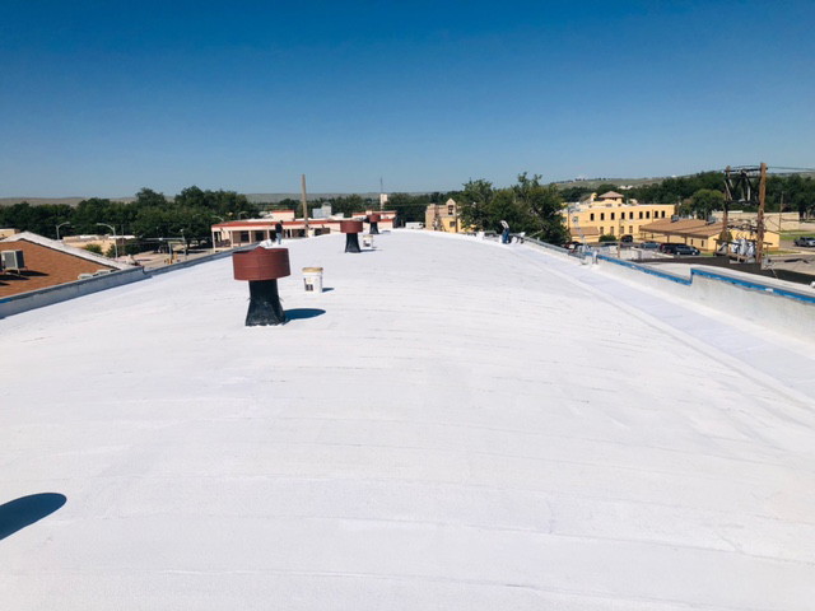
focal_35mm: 28
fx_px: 659
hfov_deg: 63.4
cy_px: 306
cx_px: 408
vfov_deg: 49.7
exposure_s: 1/8000
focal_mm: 4
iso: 25
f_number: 1.8
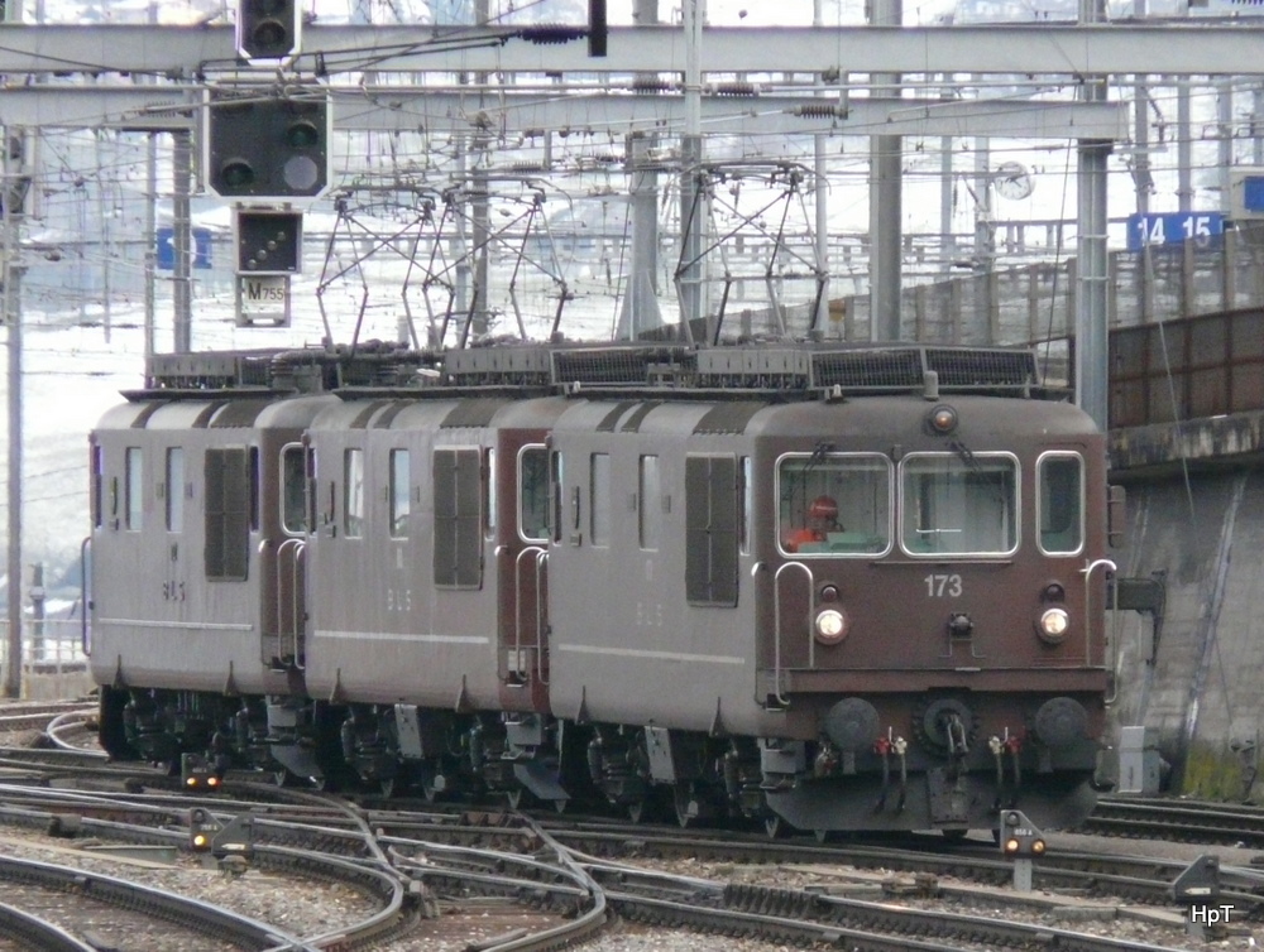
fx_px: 18329
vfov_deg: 3.0
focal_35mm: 501
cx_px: 632
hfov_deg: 3.9
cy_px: 476
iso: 500
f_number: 4.2
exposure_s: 1/500
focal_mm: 82.4
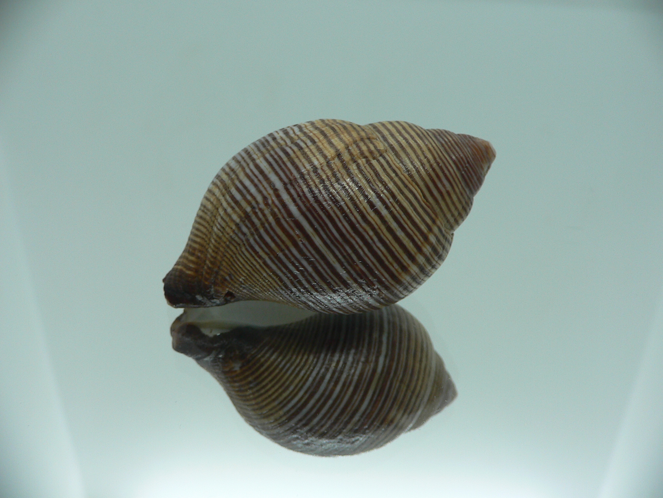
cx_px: 332
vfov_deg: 40.7
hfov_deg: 52.6
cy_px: 249
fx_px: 670
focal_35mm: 35
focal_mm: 4.6
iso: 80
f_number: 2.8
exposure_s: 1/60
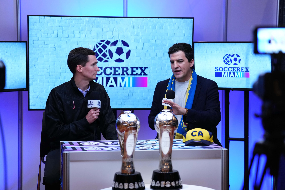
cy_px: 95
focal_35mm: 90
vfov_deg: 15.2
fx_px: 712
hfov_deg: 22.6
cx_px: 142
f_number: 2.8
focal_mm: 90
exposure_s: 1/500
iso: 2000
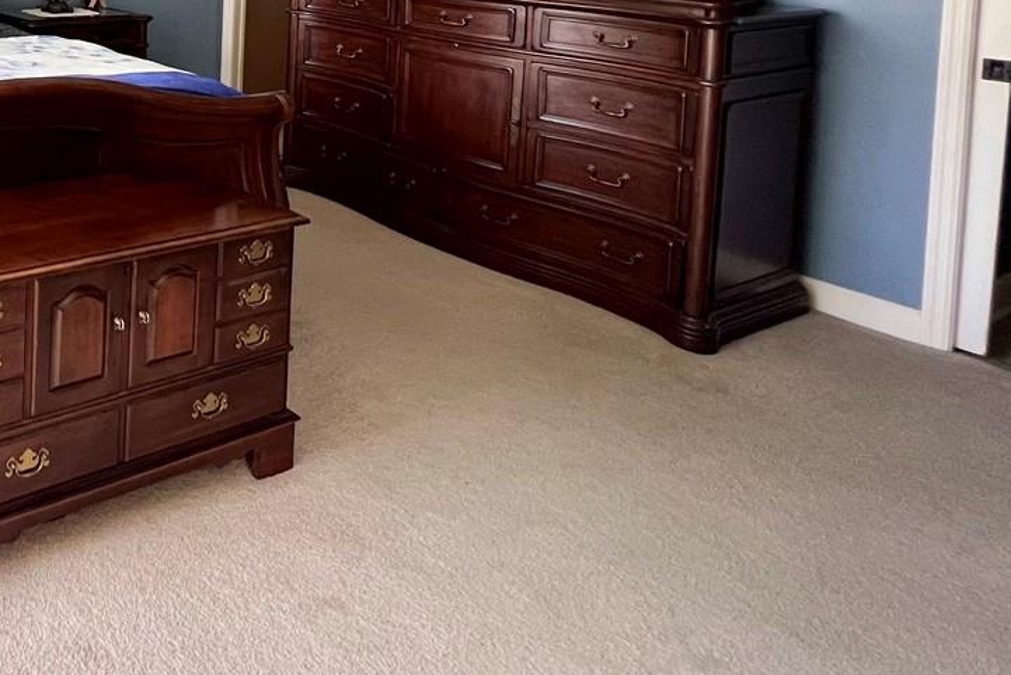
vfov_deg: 37.0
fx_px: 843
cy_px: -60
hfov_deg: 48.4
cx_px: -45
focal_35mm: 30
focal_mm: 1.57
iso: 200
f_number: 1.8
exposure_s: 1/60
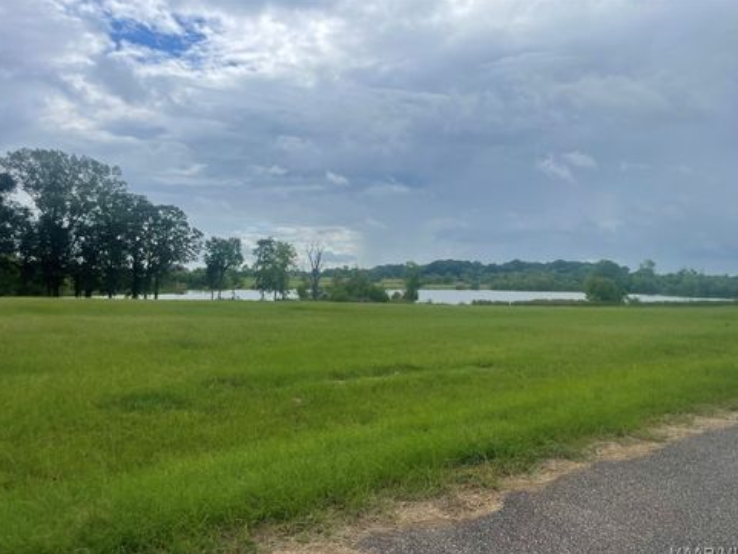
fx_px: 576
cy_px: 283
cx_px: 373
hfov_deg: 65.3
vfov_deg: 51.4
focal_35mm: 27
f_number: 1.6
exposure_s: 1/5556
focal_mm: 4.2
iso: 32
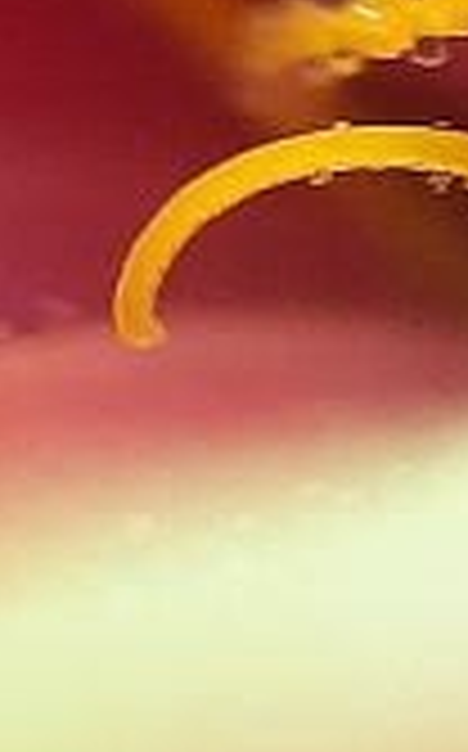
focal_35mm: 216
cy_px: 92
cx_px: 1683
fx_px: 4419
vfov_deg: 9.7
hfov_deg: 5.5
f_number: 2.2
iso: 32
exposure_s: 1/377
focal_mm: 4.15
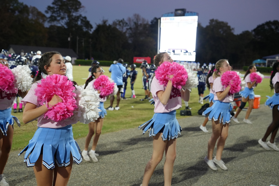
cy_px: 93
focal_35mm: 48
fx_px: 372
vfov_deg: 28.1
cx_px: 140
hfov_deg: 41.1
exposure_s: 1/160
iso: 2000
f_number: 4
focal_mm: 48
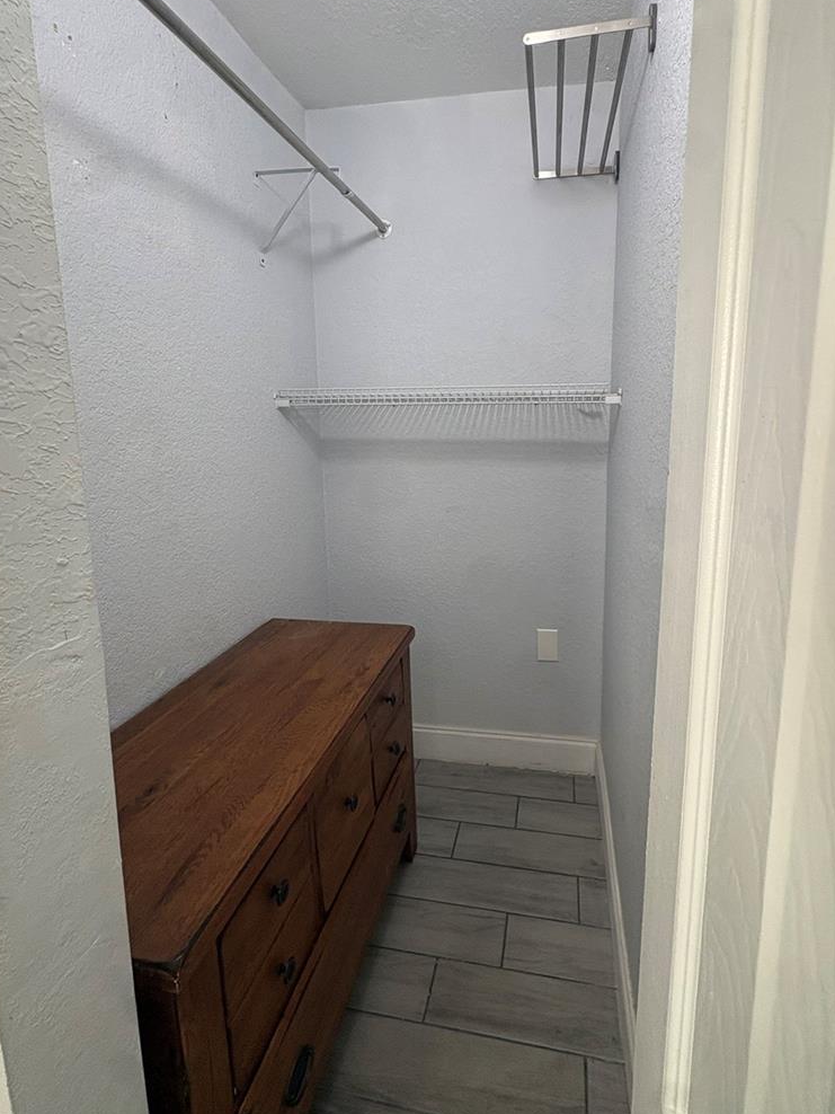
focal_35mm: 17
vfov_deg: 90.7
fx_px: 547
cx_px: 462
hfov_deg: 74.5
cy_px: 497
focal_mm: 2.22
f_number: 2.2
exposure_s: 1/60
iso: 160
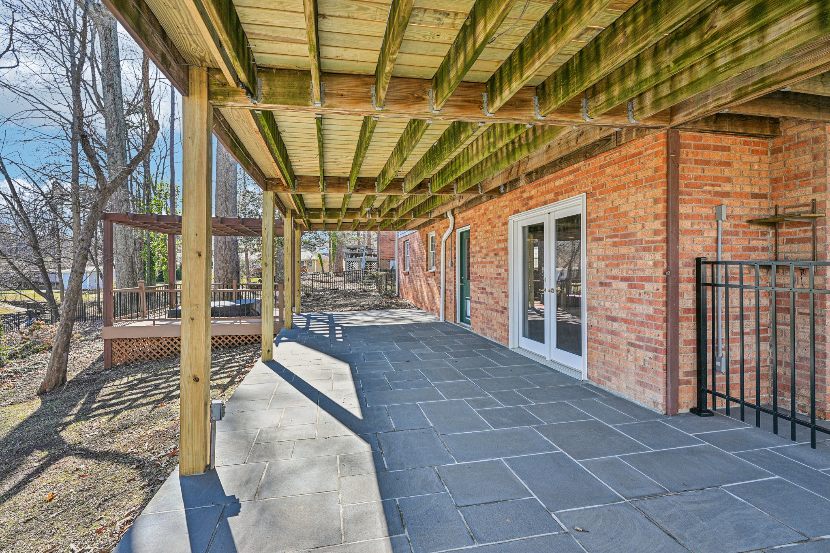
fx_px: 392
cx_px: 415
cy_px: 276
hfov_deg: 93.3
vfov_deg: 70.4
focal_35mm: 17
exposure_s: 1/60
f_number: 8
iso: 100
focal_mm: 17
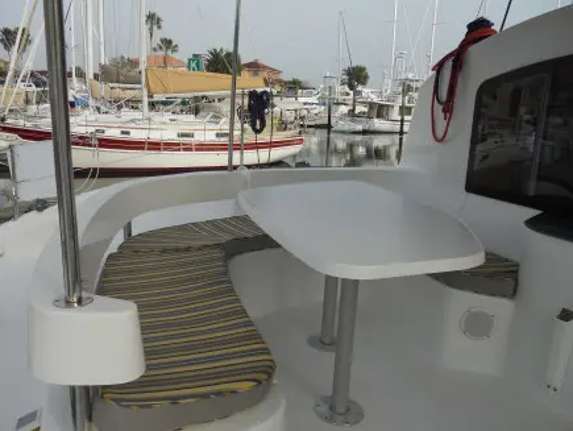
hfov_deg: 58.2
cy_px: 214
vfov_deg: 45.5
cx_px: 259
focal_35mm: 31
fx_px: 514
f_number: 3.2
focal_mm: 4.9
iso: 80
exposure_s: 1/640
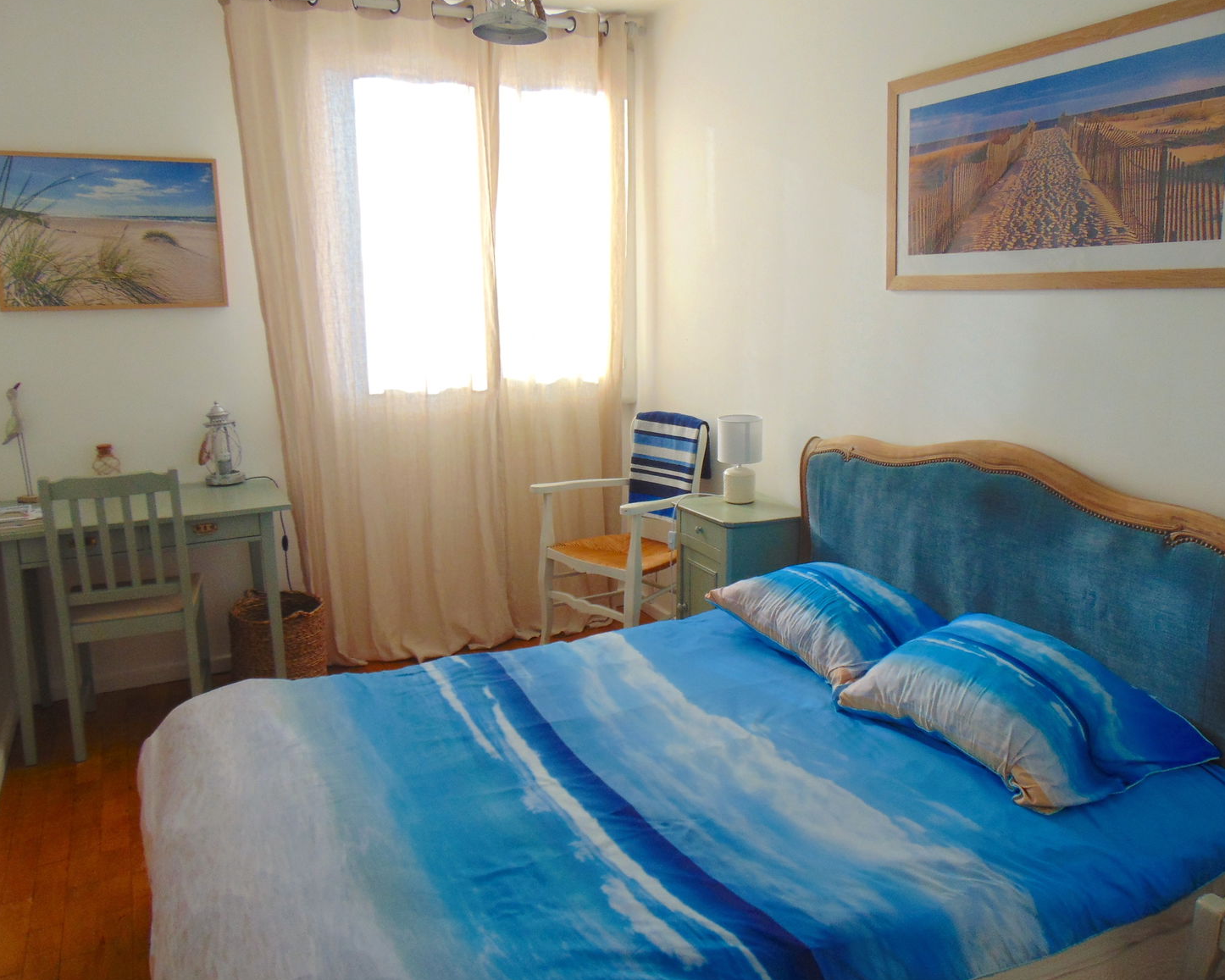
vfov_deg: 53.2
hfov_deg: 64.1
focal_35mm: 27
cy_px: 482
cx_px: 607
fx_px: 979
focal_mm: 4.5
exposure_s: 1/160
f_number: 3
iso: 80
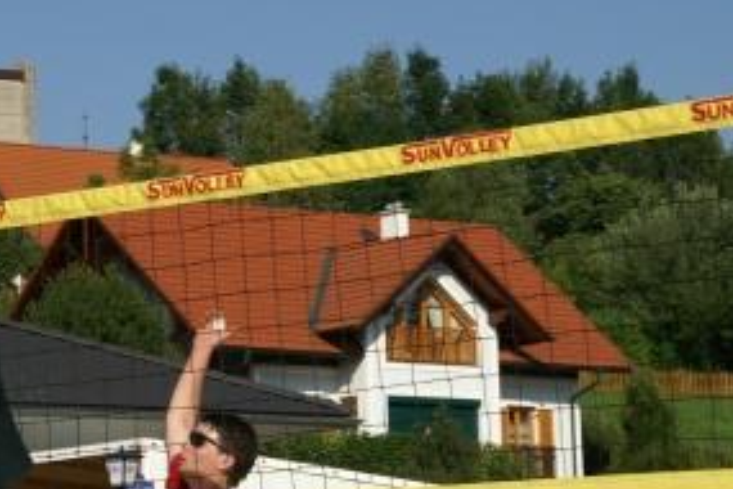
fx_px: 3599
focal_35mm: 177
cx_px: 185
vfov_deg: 7.8
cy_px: 149
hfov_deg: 11.6
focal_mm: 75
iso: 200
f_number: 11
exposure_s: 1/500
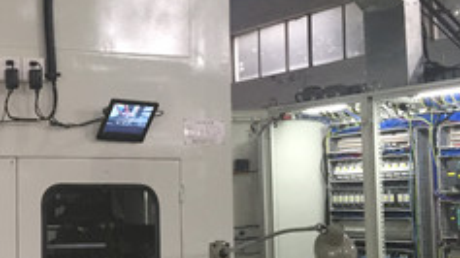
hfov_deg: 25.5
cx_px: 23
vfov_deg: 15.1
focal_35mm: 80
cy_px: 149
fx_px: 975
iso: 100
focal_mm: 4.15
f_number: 2.2
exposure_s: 1/30
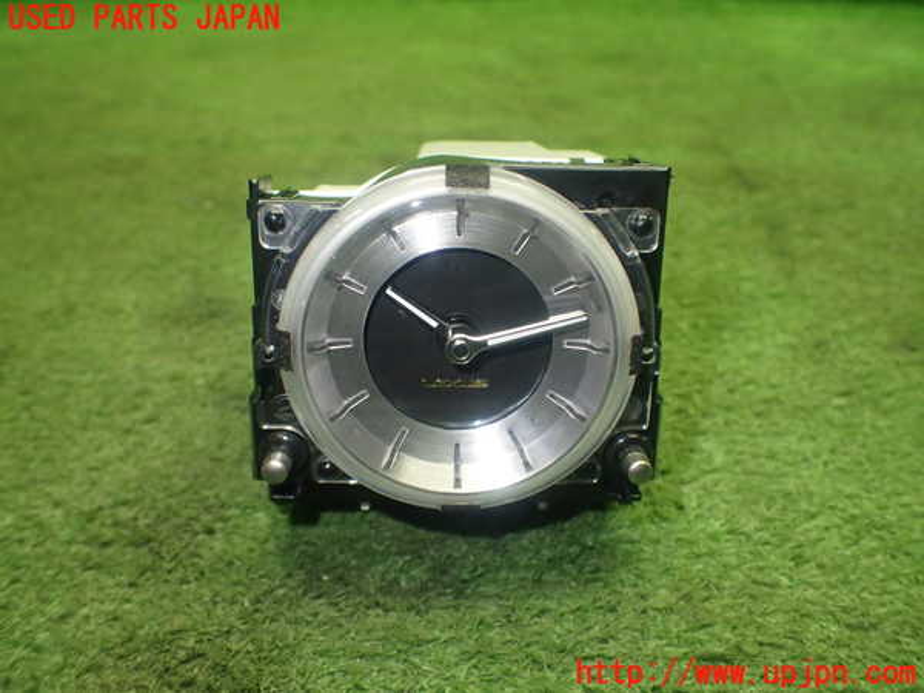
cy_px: 346
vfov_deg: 46.8
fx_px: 801
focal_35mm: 30
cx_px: 462
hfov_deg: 60.0
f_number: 2.3
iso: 640
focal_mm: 5.4
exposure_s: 1/125
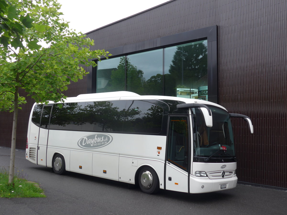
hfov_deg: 47.9
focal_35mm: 39
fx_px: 323
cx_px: 144
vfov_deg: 36.8
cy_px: 108
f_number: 2.8
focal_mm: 8
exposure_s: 1/160
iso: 80
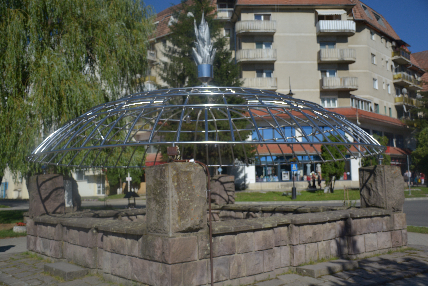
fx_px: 464
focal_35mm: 39
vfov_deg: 34.2
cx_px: 214
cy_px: 143
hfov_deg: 49.6
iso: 100
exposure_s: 1/4000
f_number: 3.8
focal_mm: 26
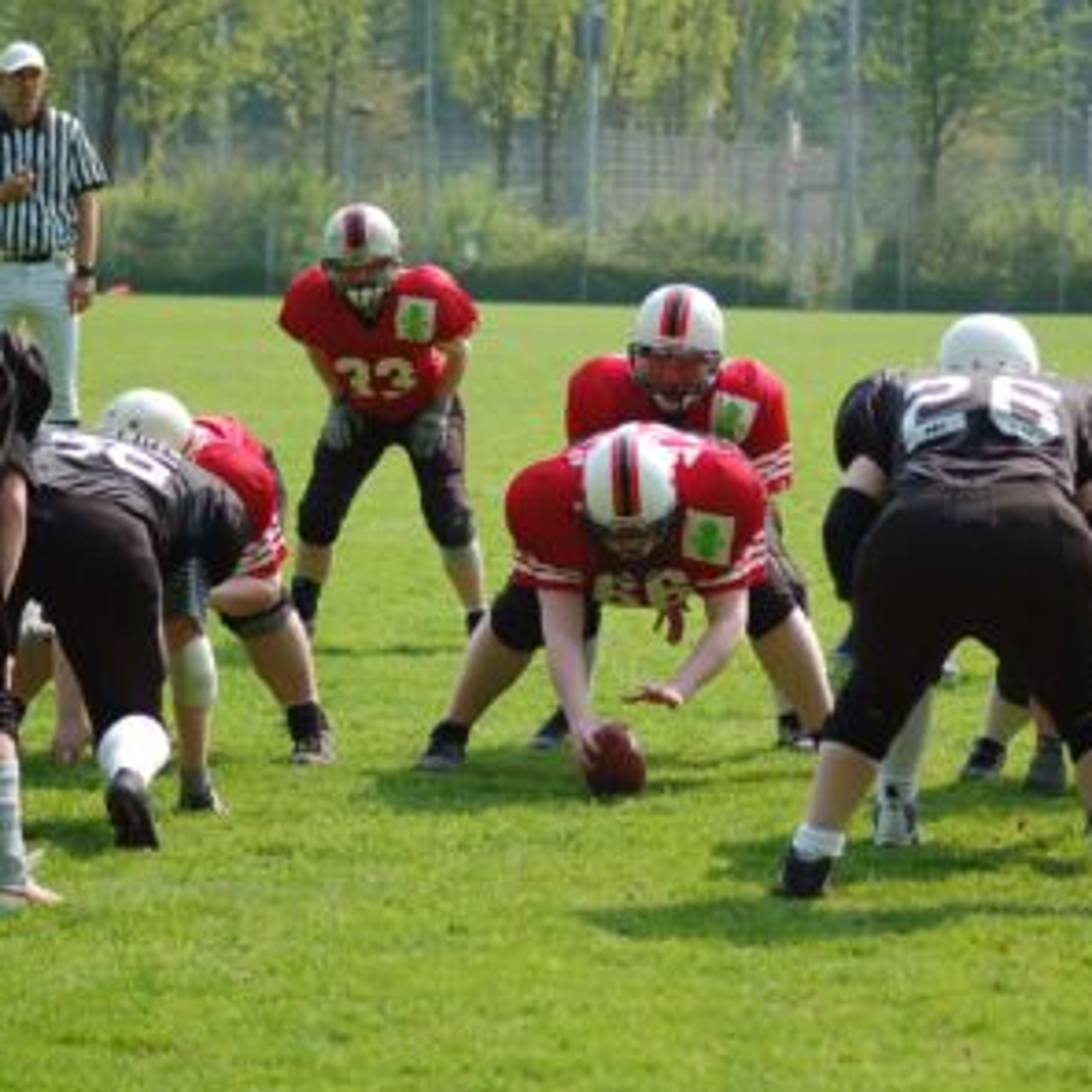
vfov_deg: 9.5
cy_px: 550
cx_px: 655
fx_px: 6590
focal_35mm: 185
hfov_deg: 9.5
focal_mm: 95
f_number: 4.2
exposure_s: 1/1000
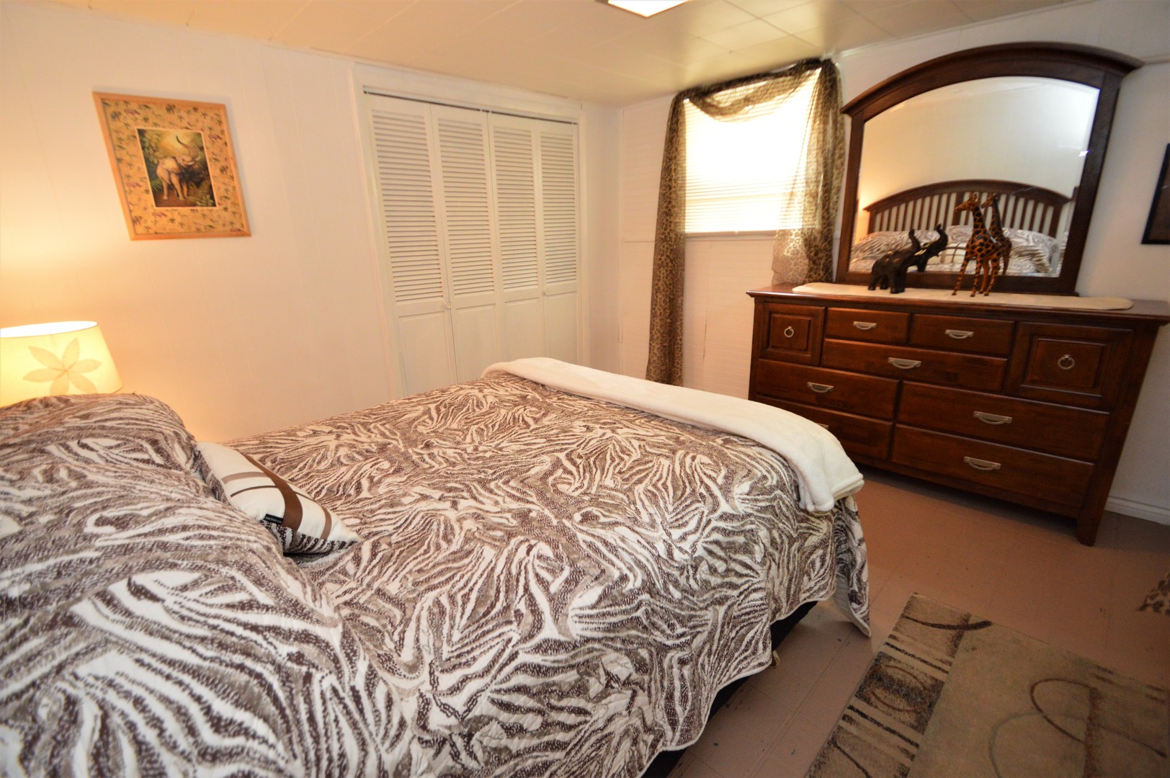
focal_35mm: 15
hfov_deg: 100.4
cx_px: 585
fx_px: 487
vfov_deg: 77.2
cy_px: 389
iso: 1600
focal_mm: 10
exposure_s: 1/60
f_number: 3.5
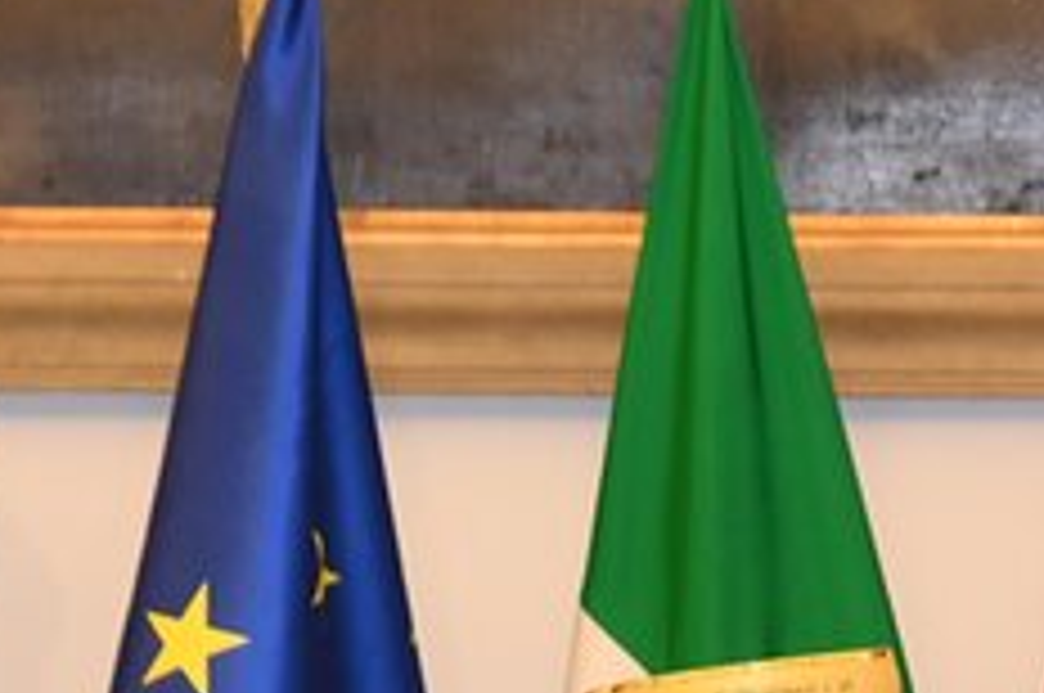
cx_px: 760
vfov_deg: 3.3
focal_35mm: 411
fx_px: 11902
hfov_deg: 5.0
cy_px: 968
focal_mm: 93
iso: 2000
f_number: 3.2
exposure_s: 1/320
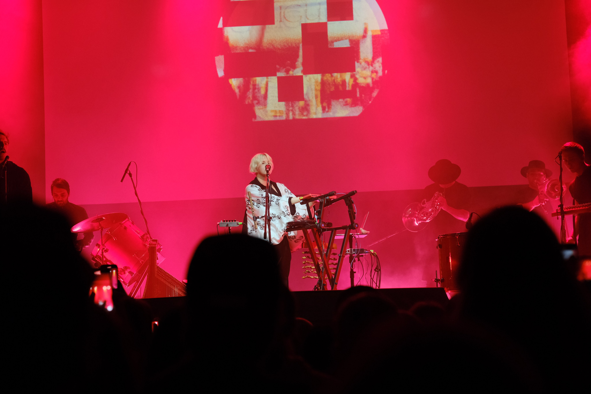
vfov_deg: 16.3
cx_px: 296
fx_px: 1379
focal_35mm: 84
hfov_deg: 24.2
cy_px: 197
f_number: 3.2
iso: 1600
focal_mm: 56
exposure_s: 1/100
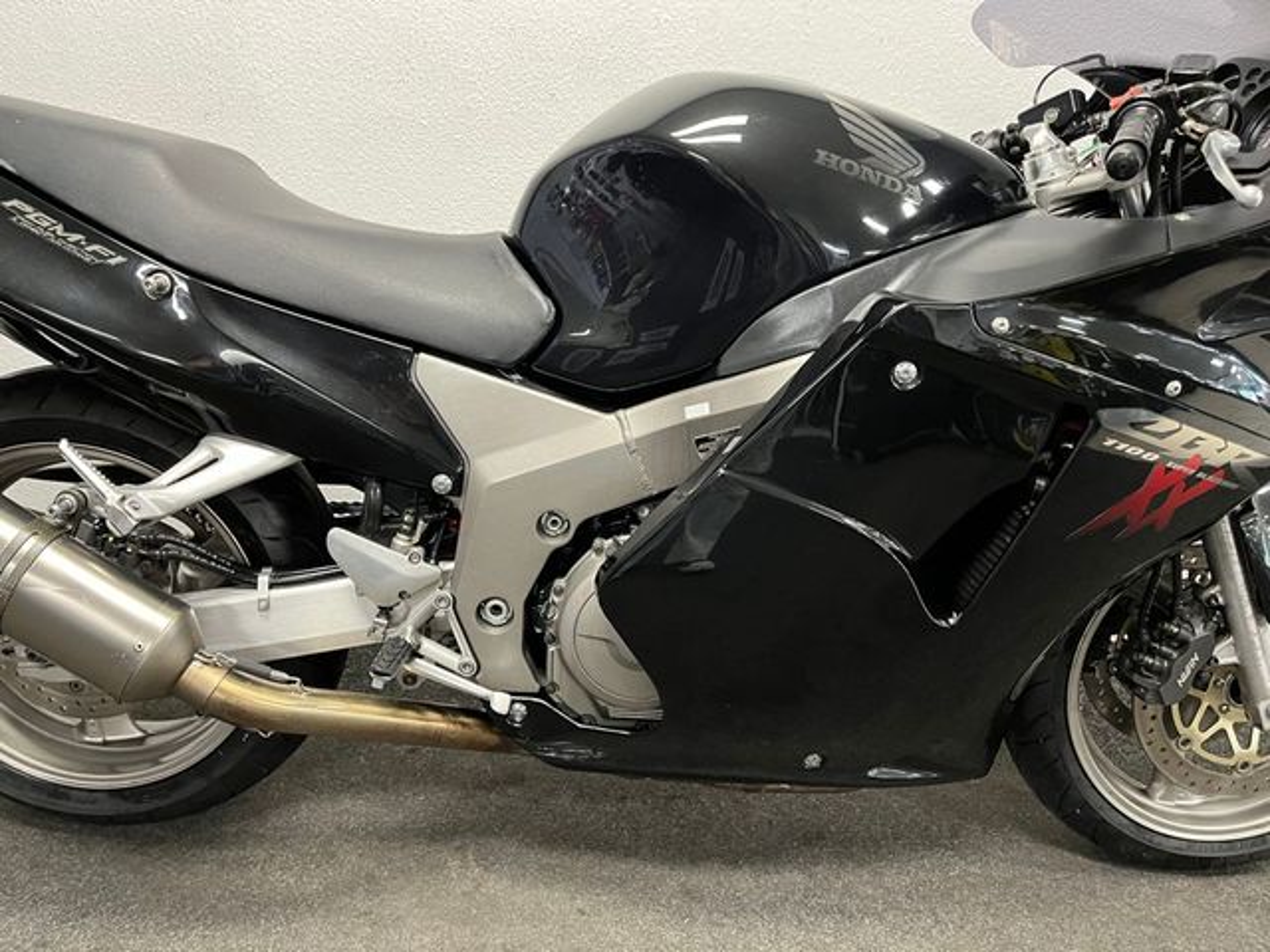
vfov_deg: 53.1
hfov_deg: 67.3
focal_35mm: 26
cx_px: 635
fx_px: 954
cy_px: 476
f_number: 1.6
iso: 400
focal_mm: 5.1
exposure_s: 1/50
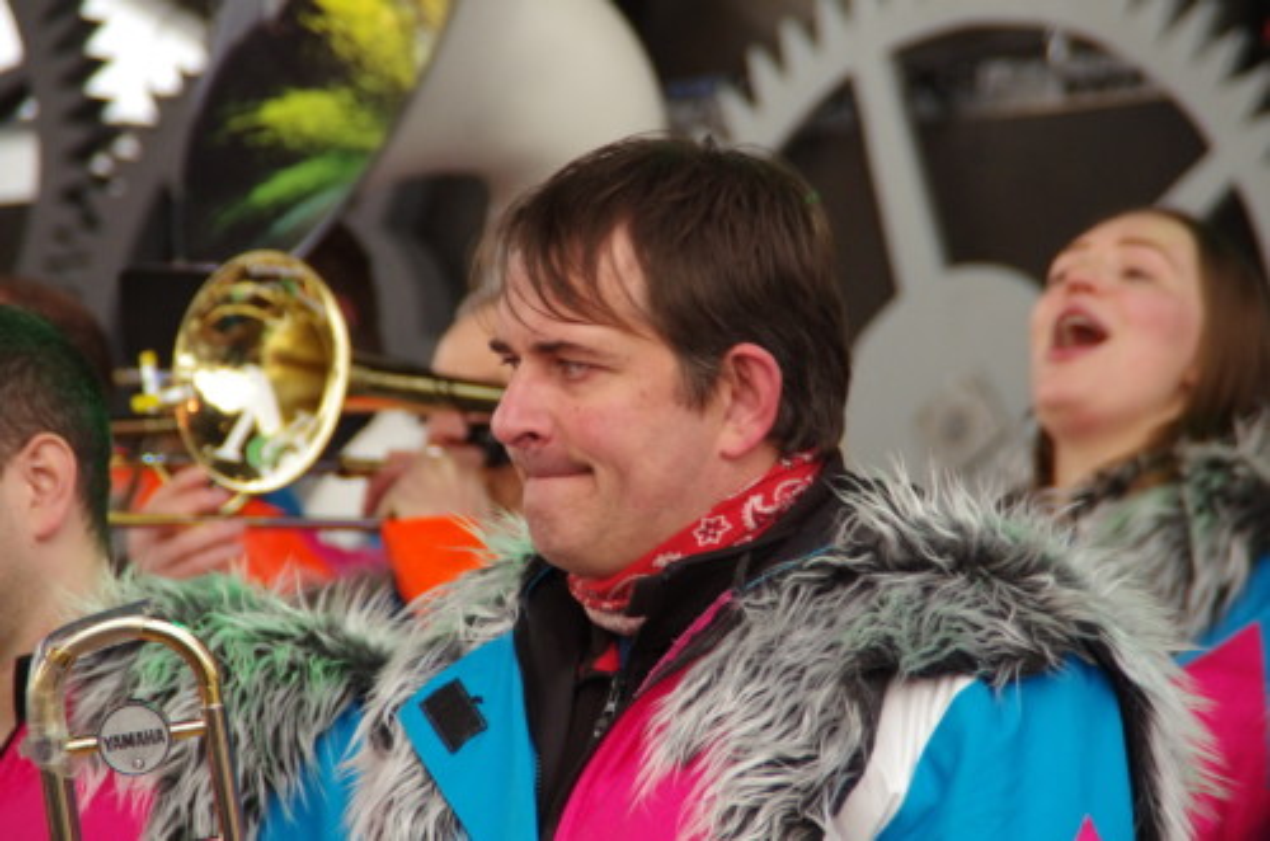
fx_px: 10560
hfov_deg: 6.9
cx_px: 635
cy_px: 420
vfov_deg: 4.6
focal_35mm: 300
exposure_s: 1/250
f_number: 6.3
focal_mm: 200
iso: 1600
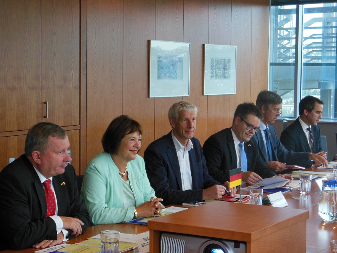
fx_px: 740
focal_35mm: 76
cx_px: 168
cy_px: 126
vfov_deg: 19.4
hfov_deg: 25.7
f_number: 4.4
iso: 400
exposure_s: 1/100
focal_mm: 13.6
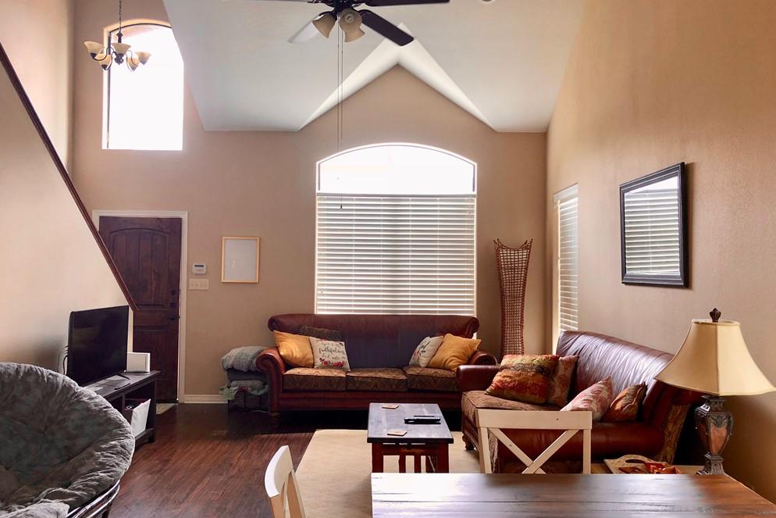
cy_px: 262
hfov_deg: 61.9
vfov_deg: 43.6
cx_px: 381
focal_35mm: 30
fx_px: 647
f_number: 1.8
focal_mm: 4
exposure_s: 1/30
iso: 25
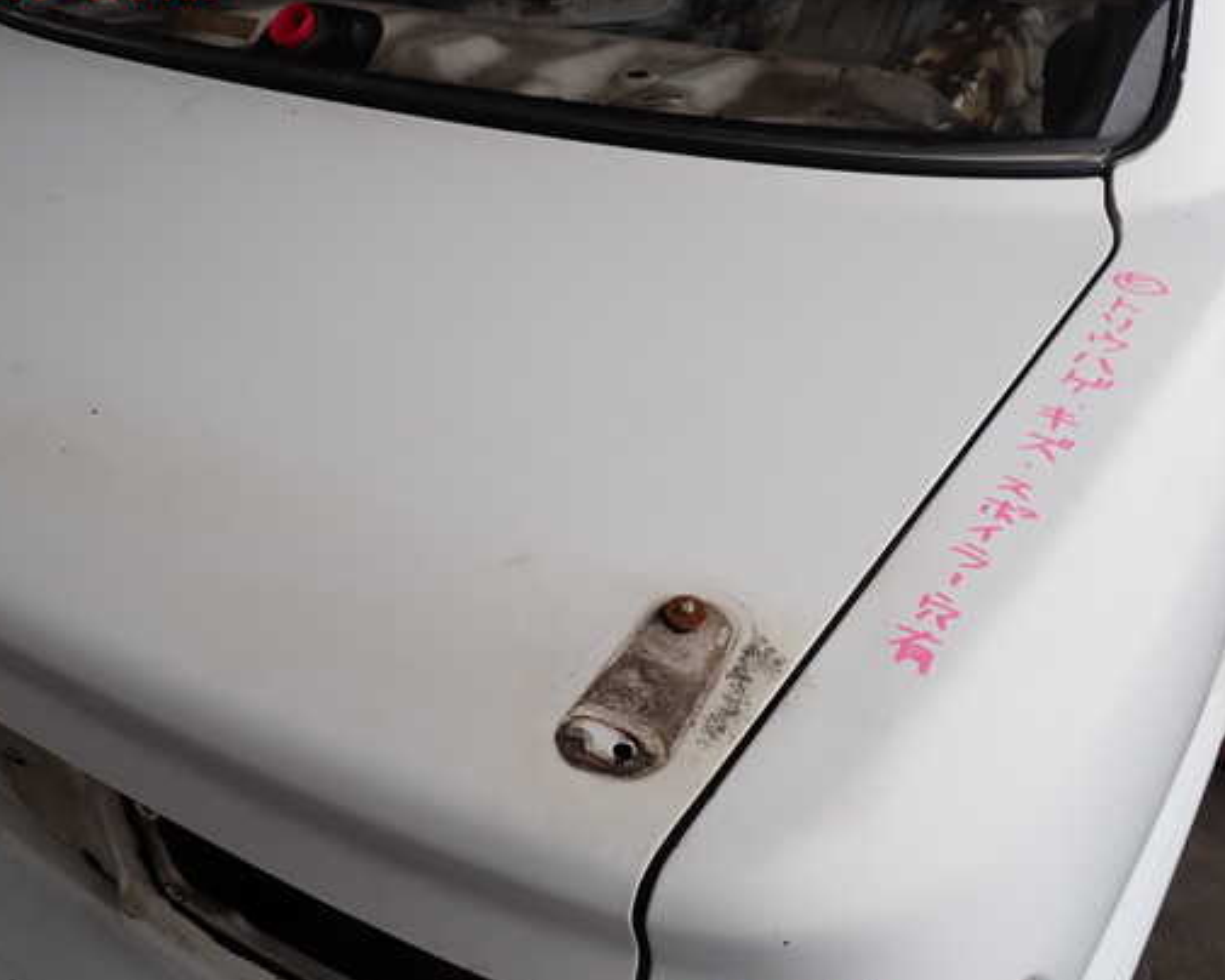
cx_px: 502
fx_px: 1051
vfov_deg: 50.0
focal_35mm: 29
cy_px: 497
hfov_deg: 60.0
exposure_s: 1/200
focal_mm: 4.5
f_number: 2.8
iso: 100
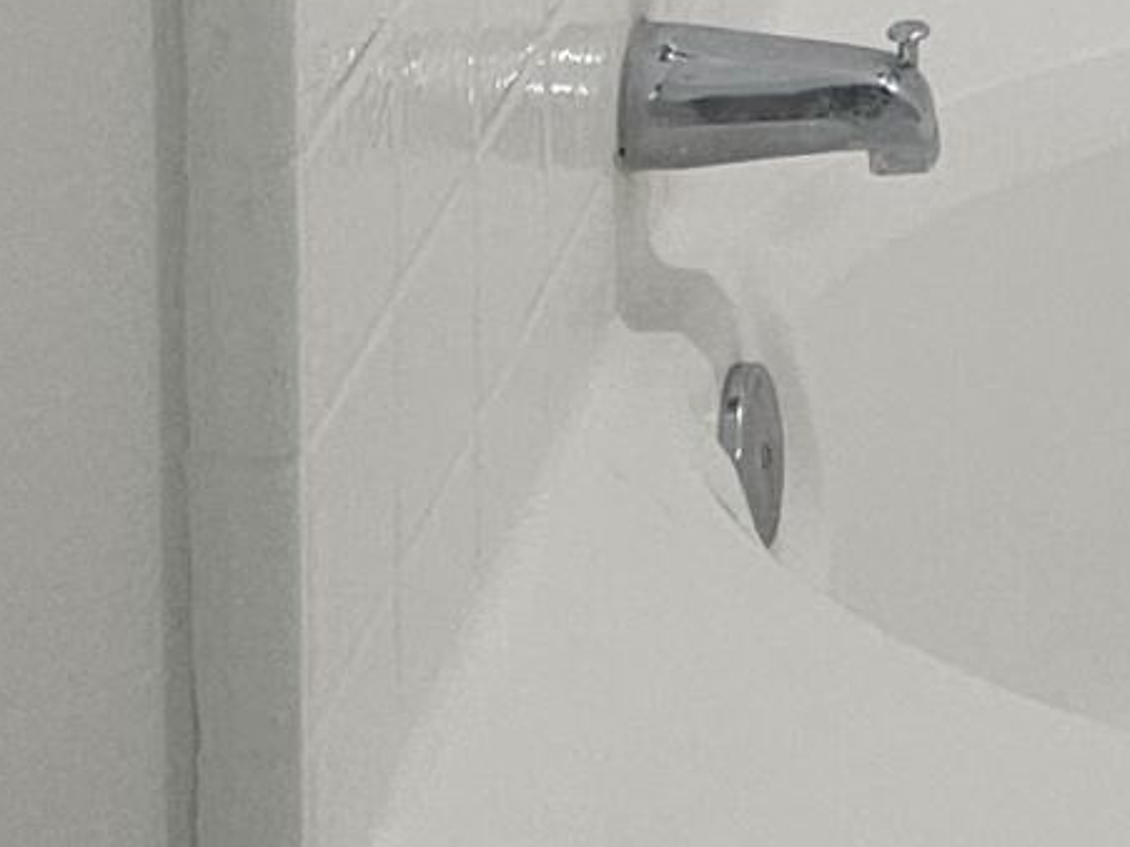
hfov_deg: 12.1
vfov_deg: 8.8
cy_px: -1183
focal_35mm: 153
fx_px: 4993
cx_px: 1882
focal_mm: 5.4
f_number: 1.8
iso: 160
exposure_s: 1/120
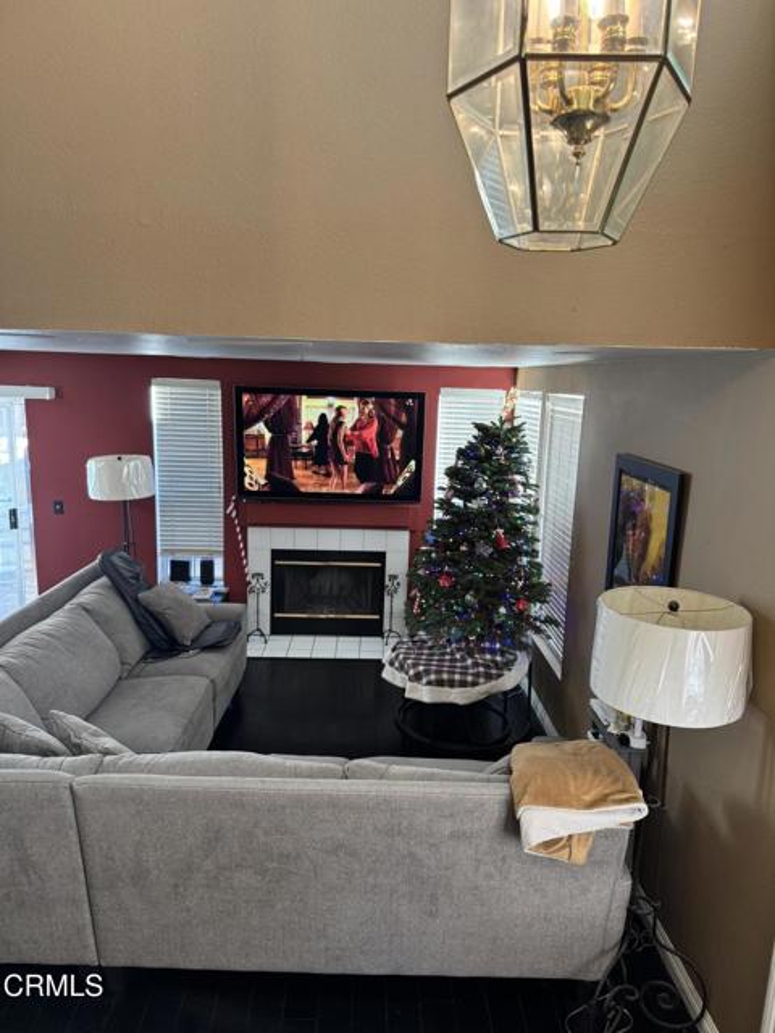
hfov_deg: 56.8
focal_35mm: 24
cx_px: 388
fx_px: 716
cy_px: 516
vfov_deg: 71.6
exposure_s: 1/60
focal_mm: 6.76
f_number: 1.78
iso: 160
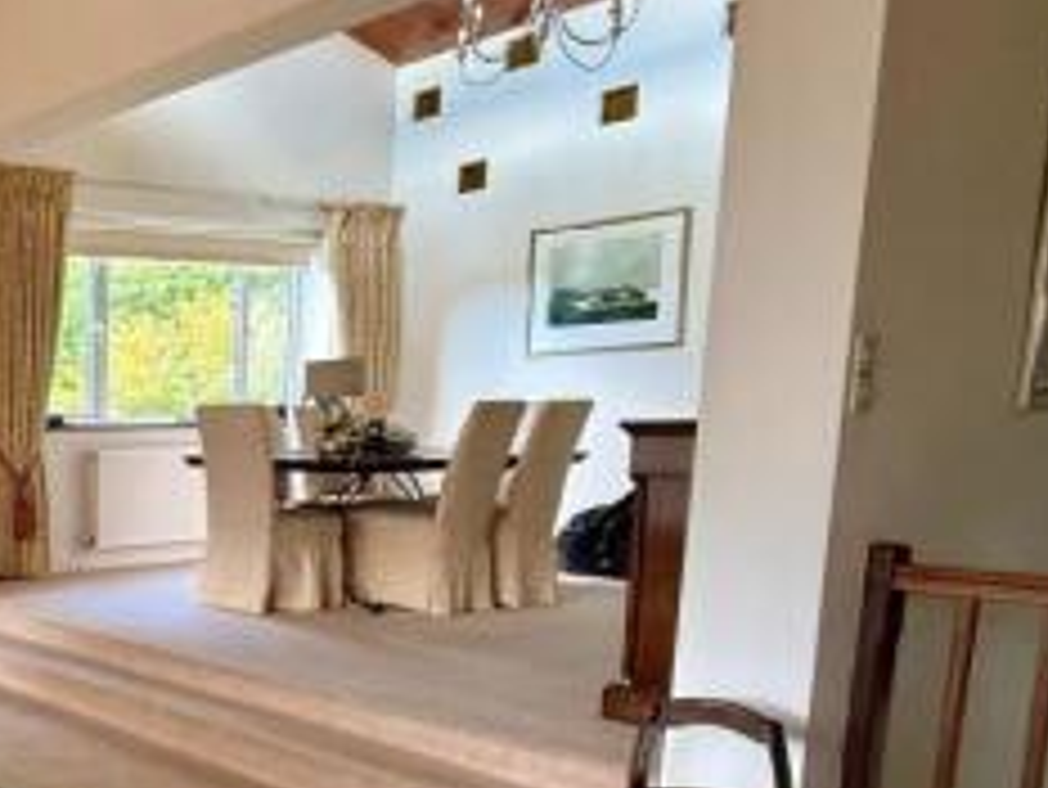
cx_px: -245
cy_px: 547
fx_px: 1060
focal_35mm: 35
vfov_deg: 40.1
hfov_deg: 37.6
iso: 320
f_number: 2.2
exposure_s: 1/99
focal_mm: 2.22
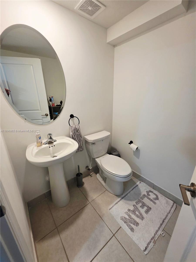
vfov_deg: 106.2
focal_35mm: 13
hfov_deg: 89.9
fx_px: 98
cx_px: 98
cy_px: 131
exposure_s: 1/120
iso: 160
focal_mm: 2.2
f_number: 1.9
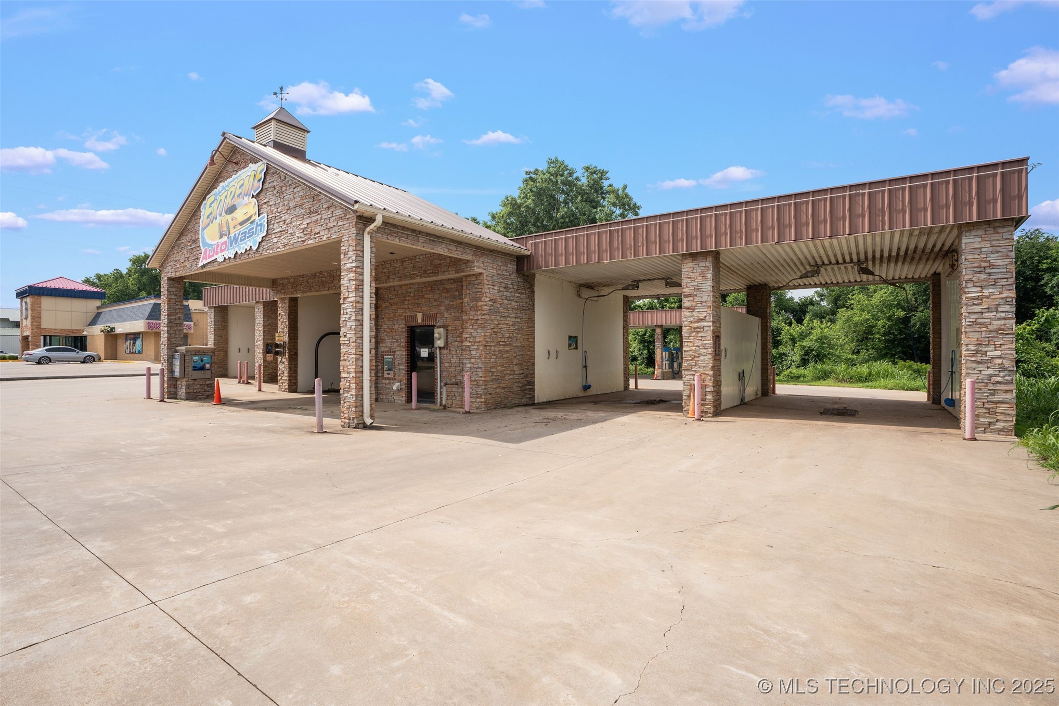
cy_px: 353
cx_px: 530
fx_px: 506
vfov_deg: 69.8
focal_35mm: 17
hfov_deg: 92.6
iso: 250
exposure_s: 1/500
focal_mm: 17.2
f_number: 9
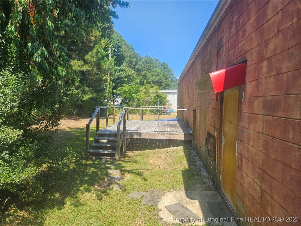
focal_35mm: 23
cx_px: 150
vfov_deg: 58.9
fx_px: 200
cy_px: 113
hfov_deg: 73.9
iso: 25
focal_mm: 5.4
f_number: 1.8
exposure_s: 1/746
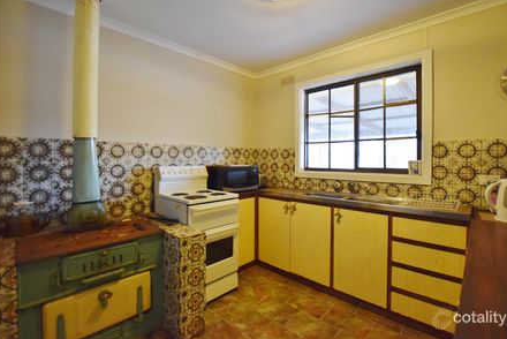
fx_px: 225
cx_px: 255
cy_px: 161
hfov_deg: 96.7
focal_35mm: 16
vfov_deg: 73.8
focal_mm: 10
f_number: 3.5
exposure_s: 1/60
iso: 2500
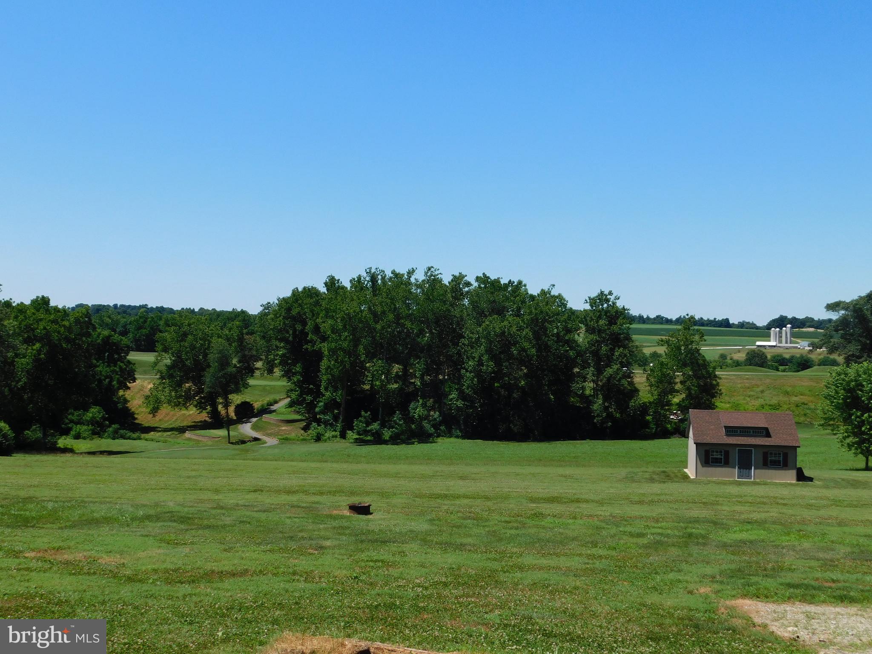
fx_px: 907
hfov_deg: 51.4
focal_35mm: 36
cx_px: 436
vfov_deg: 39.7
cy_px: 327
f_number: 7
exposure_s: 1/400
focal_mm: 6.3
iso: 125
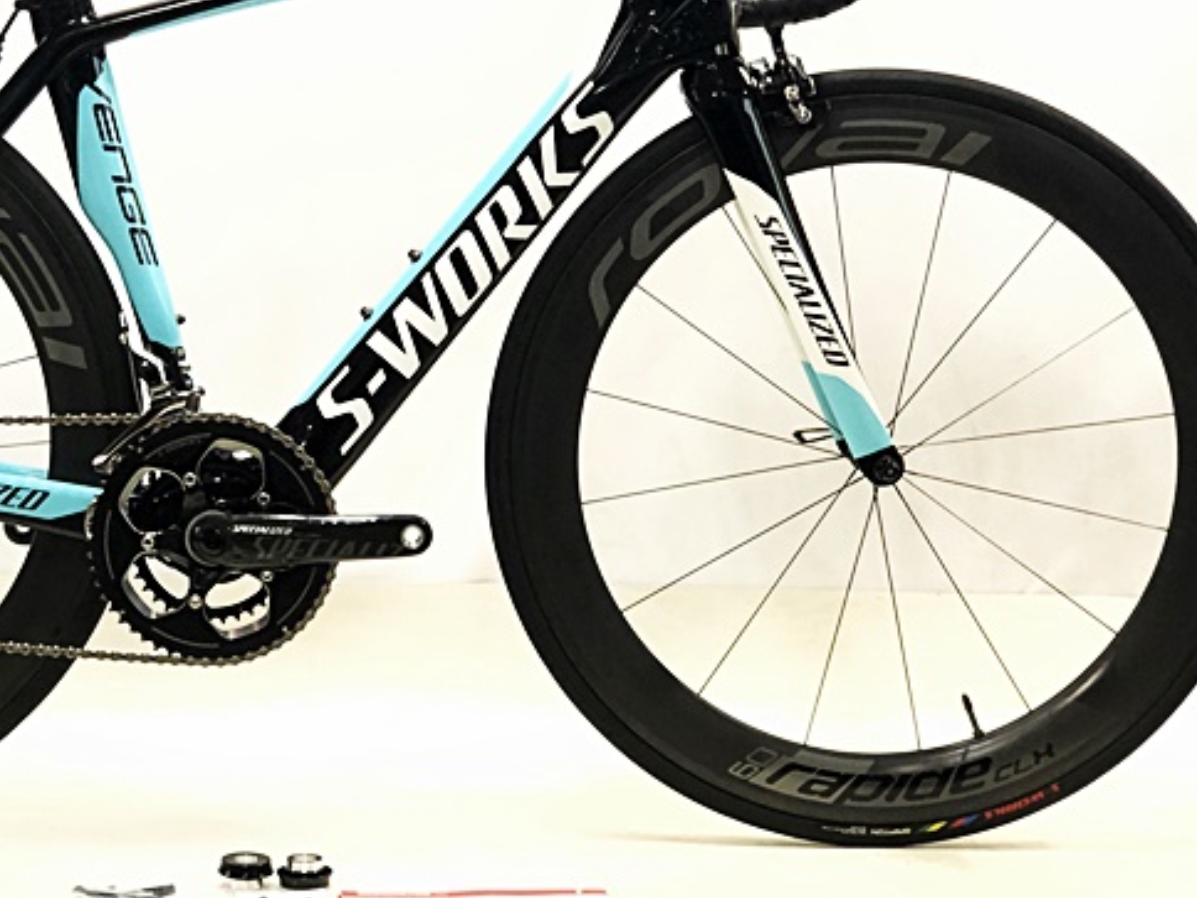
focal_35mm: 86
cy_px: 230
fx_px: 2974
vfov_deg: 17.1
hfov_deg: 22.6
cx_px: 307
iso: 160
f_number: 2.4
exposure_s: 1/13
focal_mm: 6
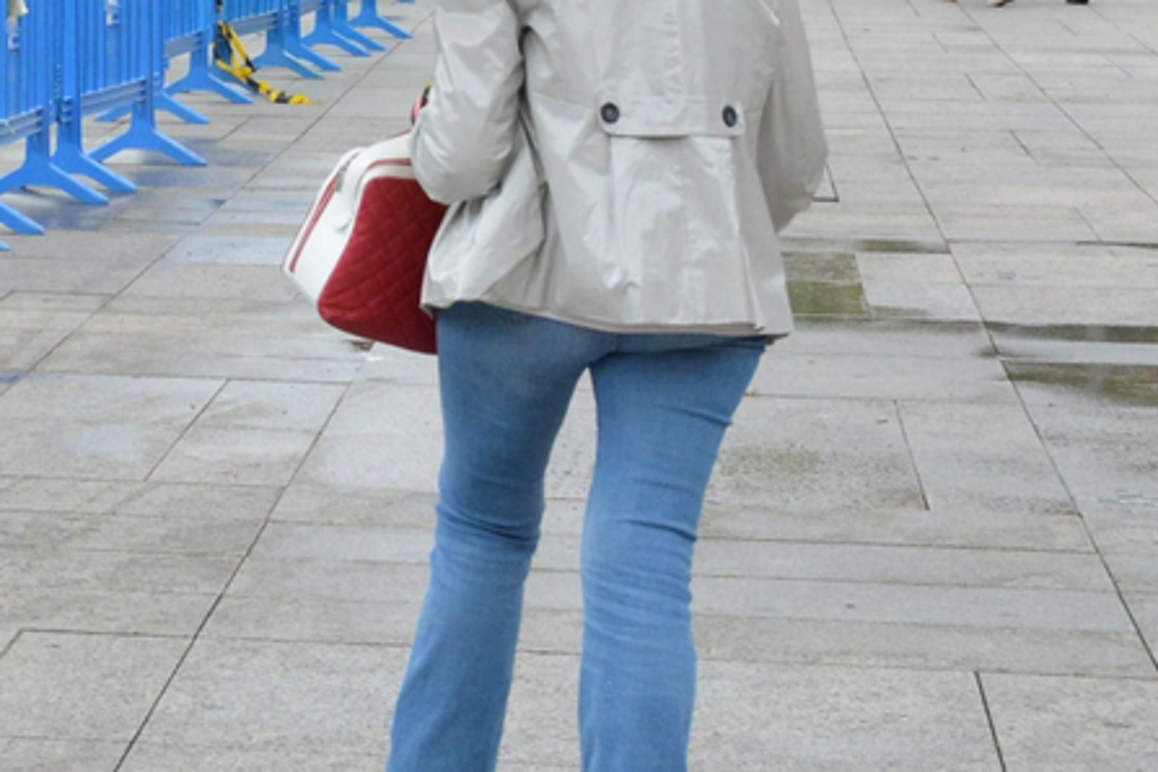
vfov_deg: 8.4
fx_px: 5178
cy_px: -271
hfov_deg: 12.1
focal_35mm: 161
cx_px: -593
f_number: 5.6
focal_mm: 24
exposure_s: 1/500
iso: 800
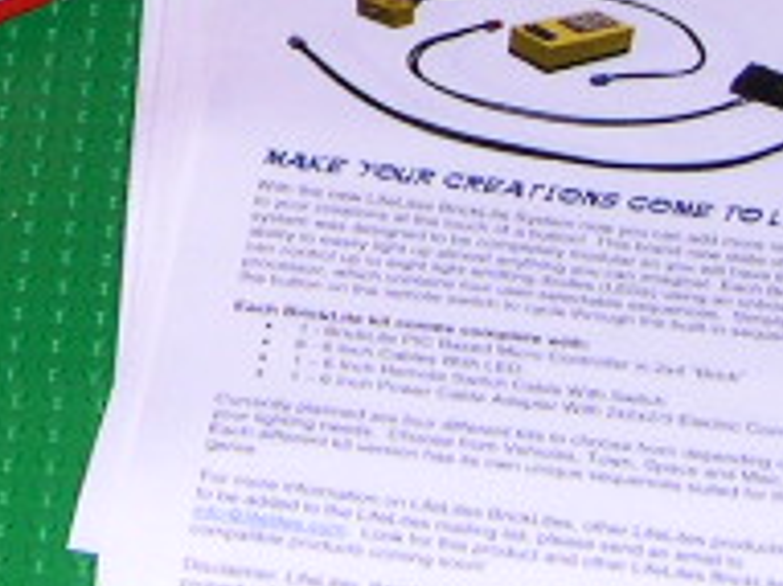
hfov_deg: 9.6
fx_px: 4612
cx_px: -184
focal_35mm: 204
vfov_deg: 7.1
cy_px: -365
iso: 100
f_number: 2.8
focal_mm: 8
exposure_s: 1/60
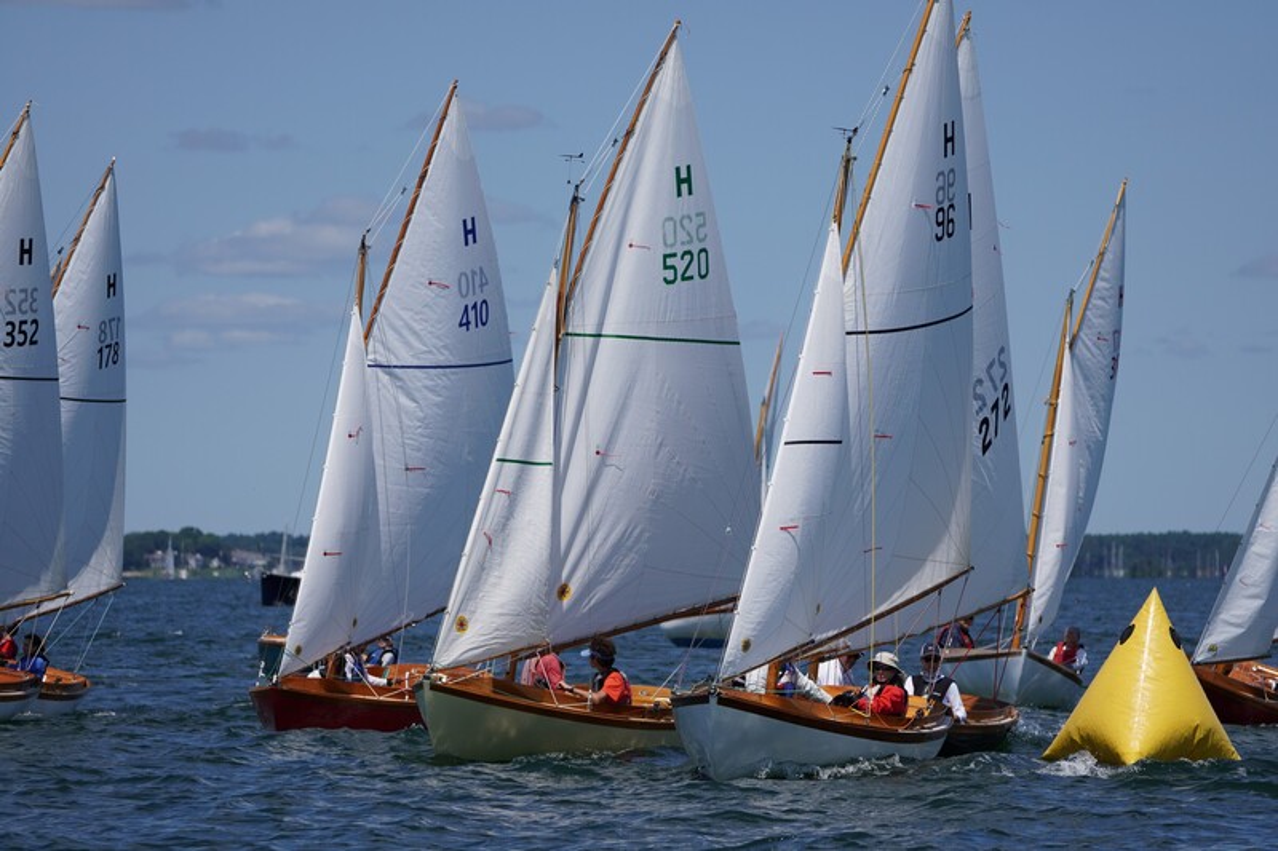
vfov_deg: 6.1
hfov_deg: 9.2
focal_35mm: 225
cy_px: 426
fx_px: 7985
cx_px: 639
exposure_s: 1/1600
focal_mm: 150
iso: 125
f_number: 5
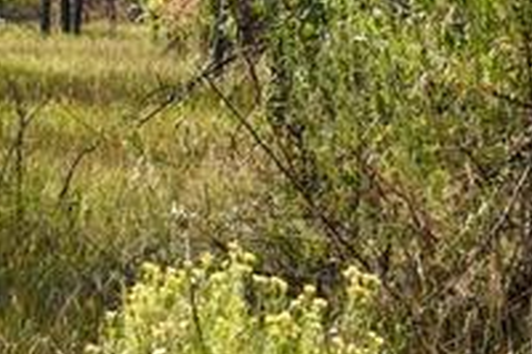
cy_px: -73
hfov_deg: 8.0
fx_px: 3780
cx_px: 168
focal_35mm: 256
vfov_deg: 5.3
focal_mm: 50
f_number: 8
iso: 200
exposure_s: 1/250
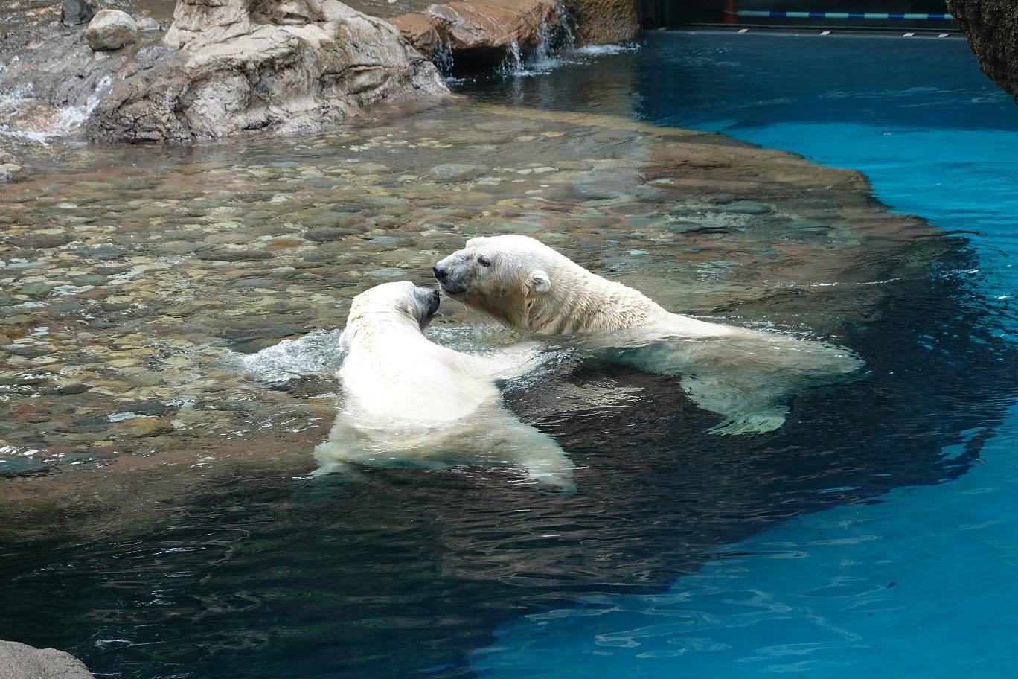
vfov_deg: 9.1
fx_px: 4241
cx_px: 509
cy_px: 340
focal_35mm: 150
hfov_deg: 13.7
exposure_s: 1/160
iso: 250
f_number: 4.5
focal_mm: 54.6
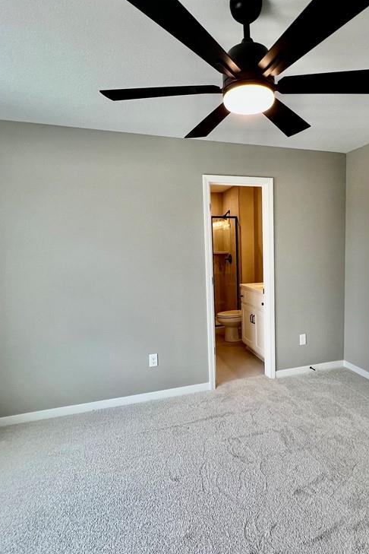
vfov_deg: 86.9
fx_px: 292
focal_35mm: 19
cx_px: 231
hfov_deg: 63.6
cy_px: 274
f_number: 1.8
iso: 80
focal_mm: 1.57
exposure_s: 1/120
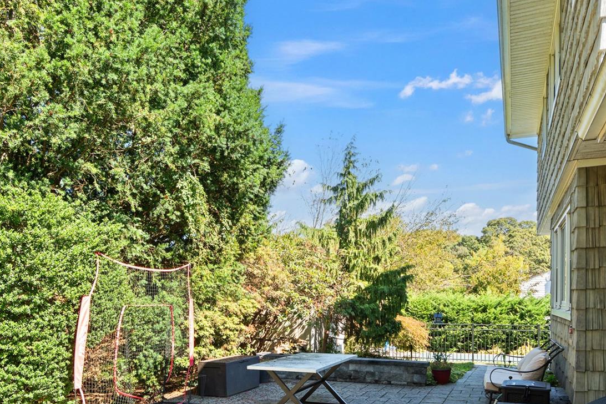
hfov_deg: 61.9
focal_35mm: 30
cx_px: 305
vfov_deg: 42.2
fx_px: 505
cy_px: 308
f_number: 5.6
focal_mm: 16
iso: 250
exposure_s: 1/200
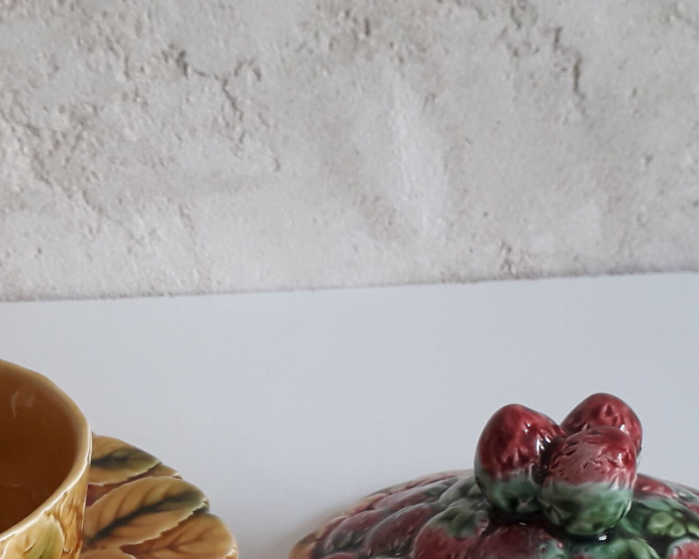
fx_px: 1366
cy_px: 599
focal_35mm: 66
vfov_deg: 22.0
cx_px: 150
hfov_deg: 28.2
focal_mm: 3.6
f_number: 1.9
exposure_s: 1/50
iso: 100
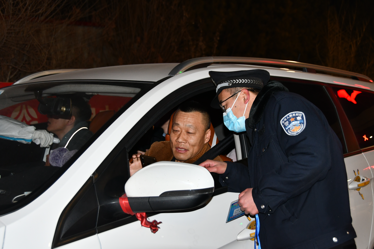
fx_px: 561
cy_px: 124
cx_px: 187
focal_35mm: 54
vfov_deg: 25.1
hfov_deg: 36.9
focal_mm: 36
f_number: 5
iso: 800
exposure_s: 1/60
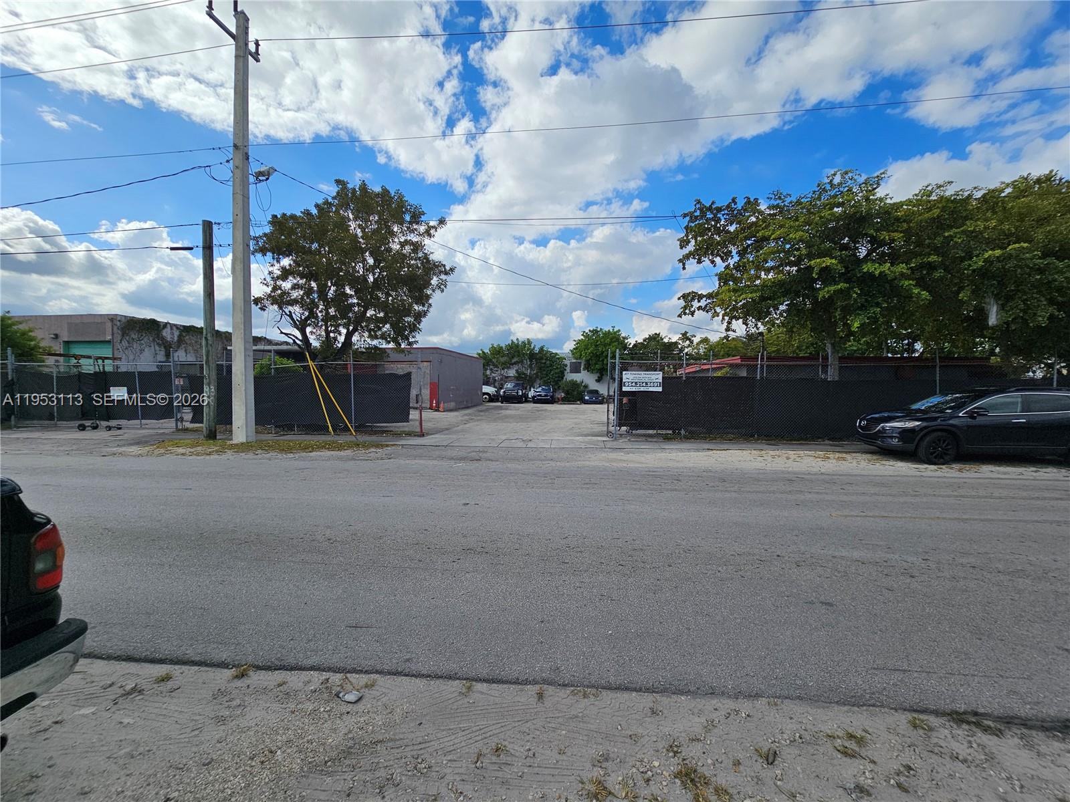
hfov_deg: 106.2
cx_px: 535
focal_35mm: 13
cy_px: 401
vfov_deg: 89.9
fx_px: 402
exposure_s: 1/3628
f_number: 2.2
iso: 50
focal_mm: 2.2
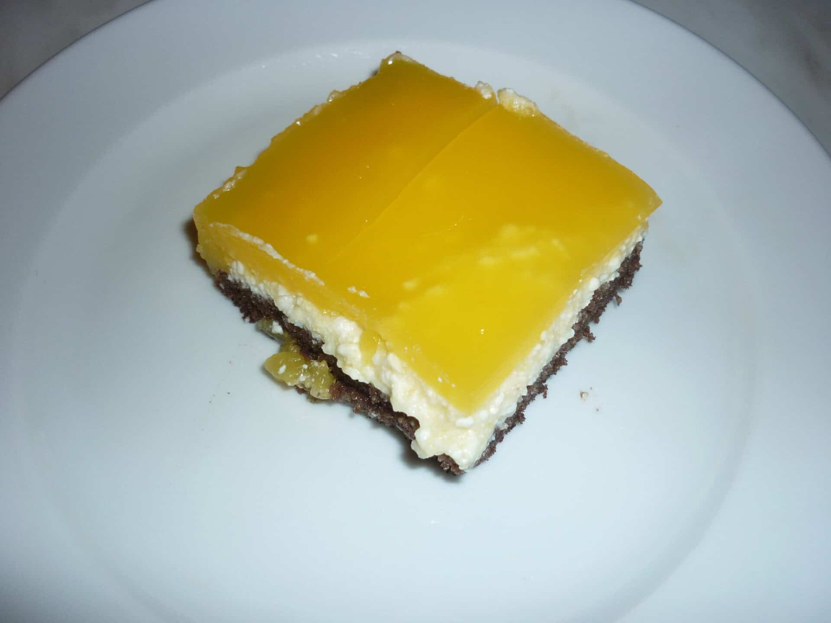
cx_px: 416
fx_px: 792
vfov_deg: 42.9
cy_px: 312
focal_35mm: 33
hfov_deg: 55.4
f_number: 2.8
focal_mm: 5.5
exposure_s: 1/60
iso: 100
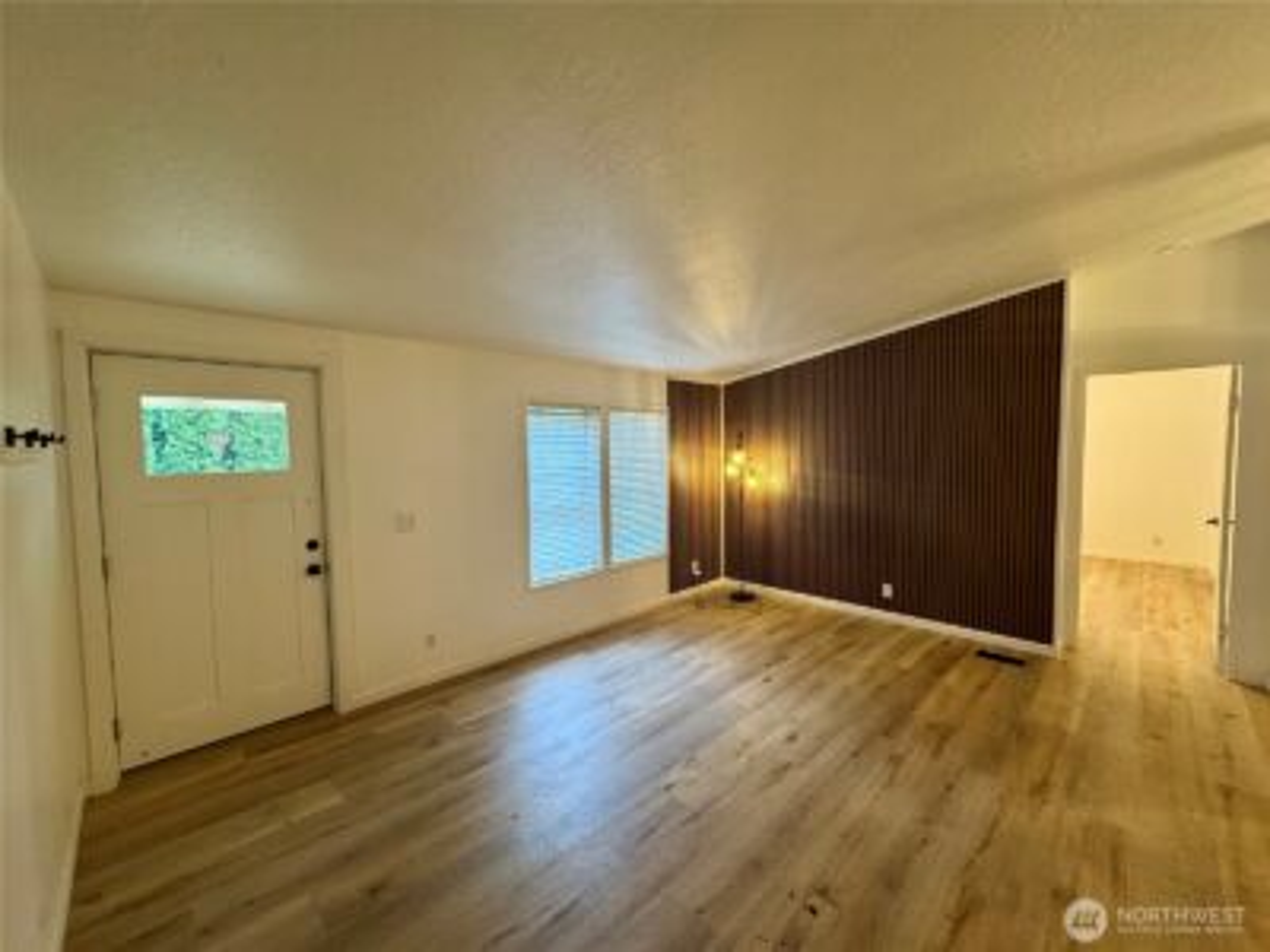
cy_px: 476
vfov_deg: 85.7
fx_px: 514
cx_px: 635
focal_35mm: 14
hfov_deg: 102.1
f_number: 2.2
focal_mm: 2.22
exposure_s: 1/60
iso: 250
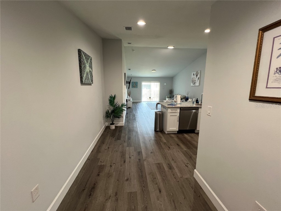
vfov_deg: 89.9
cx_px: 140
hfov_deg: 106.2
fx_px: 106
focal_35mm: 13
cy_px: 106
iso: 125
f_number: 1.8
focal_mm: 1.57
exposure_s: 1/60
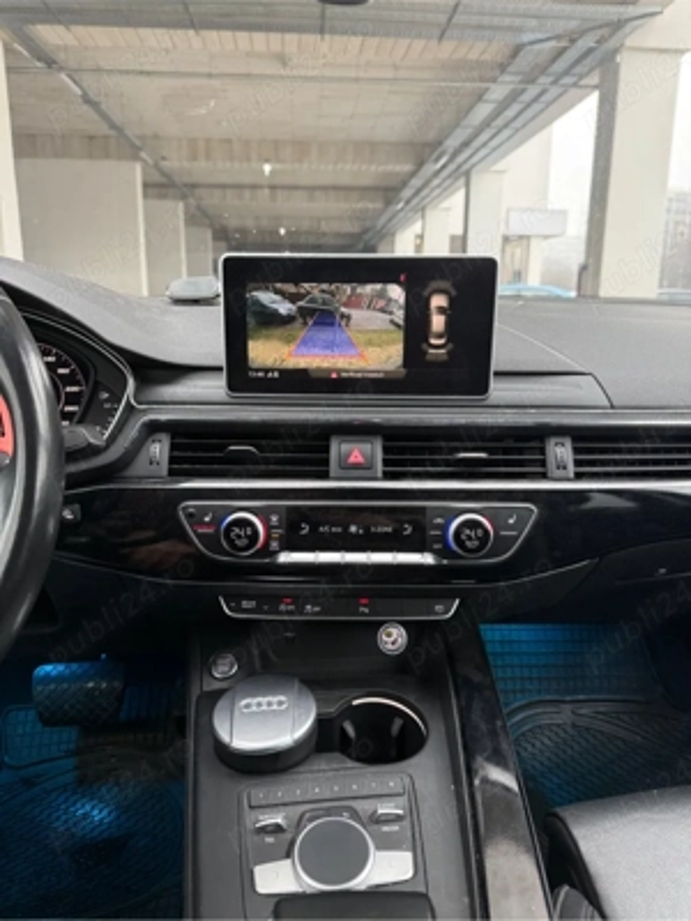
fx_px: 639
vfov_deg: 71.6
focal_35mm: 24
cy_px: 460
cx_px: 346
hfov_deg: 56.8
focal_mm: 6.76
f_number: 1.78
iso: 200
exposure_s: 1/74
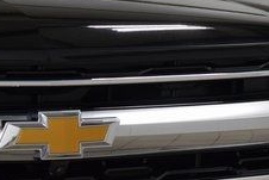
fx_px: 1779
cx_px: 24
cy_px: 170
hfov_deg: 8.6
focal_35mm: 238
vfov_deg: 5.8
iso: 1600
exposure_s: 1/125
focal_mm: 56
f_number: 5
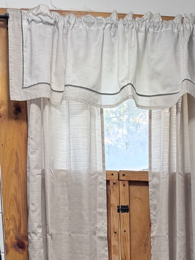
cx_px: 156
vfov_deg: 22.1
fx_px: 556
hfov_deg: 19.7
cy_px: 383
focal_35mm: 74
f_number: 1.78
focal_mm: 6.76
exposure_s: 1/60
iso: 160
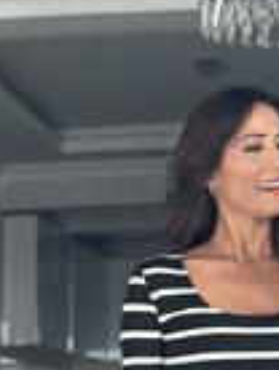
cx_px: 247
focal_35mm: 176
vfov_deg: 10.8
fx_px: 1886
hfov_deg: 8.4
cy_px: 555
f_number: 1.78
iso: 100
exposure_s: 1/172
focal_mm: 6.86
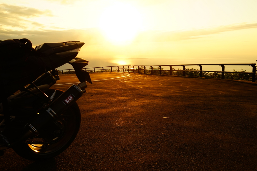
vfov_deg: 36.9
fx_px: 257
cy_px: 86
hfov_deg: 53.1
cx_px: 128
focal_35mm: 36
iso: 100
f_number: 10
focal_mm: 24
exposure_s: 1/100
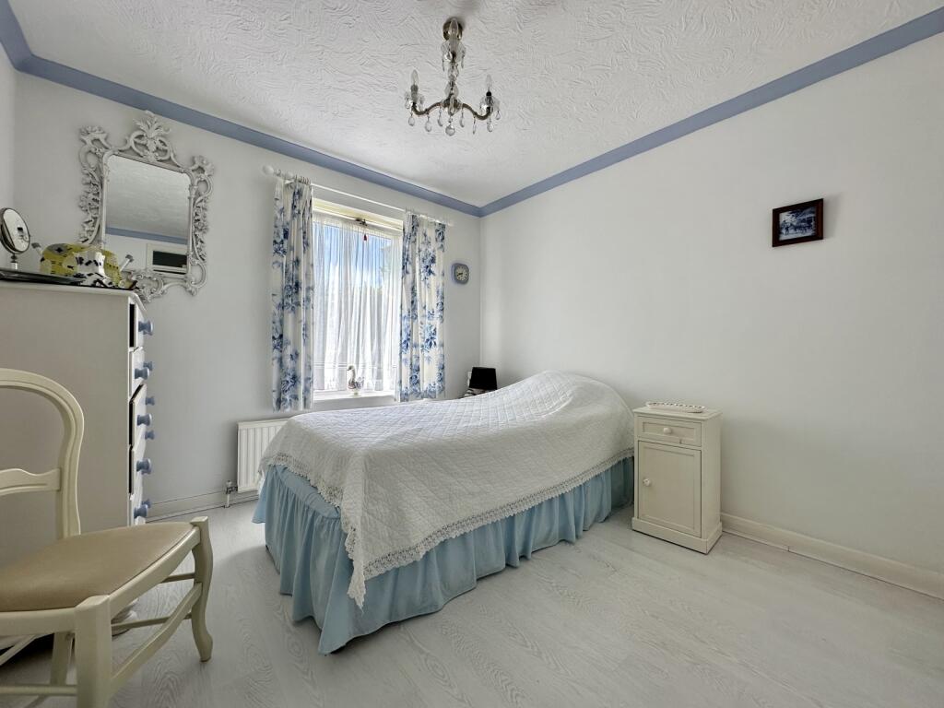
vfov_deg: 85.7
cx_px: 472
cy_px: 354
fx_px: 382
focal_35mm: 14
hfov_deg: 102.1
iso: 40
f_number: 2.2
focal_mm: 2.22
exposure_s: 1/237
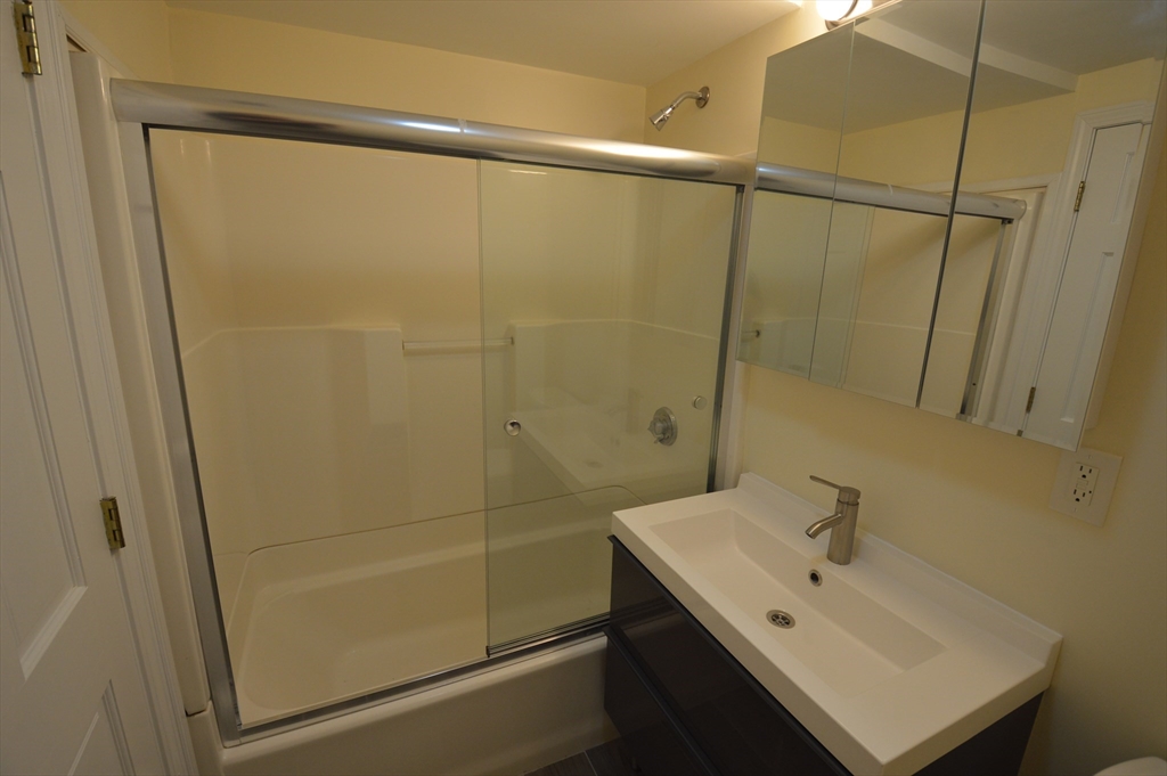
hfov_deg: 100.4
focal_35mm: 15
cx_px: 584
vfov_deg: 77.2
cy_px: 388
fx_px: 486
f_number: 5
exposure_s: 1/100
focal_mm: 10
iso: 400
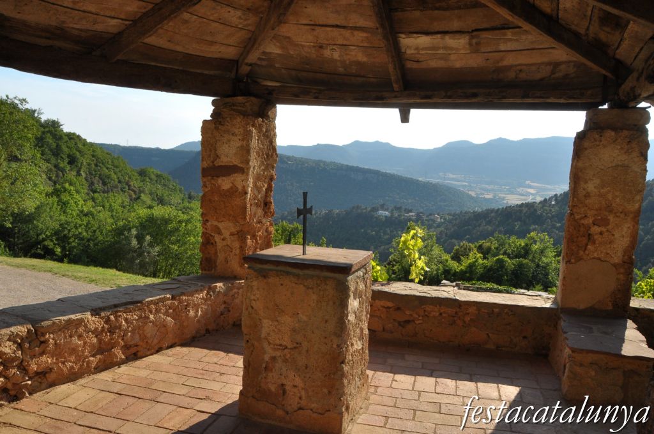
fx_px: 490
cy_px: 217
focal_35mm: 27
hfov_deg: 67.4
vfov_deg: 47.8
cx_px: 327
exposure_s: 1/500
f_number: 11
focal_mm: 18
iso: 500
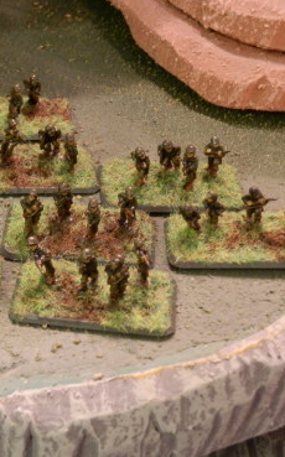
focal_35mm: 94
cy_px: 233
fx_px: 1170
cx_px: 26
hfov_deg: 13.7
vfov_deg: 22.1
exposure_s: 1/8
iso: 250
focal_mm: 10.99
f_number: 3.7
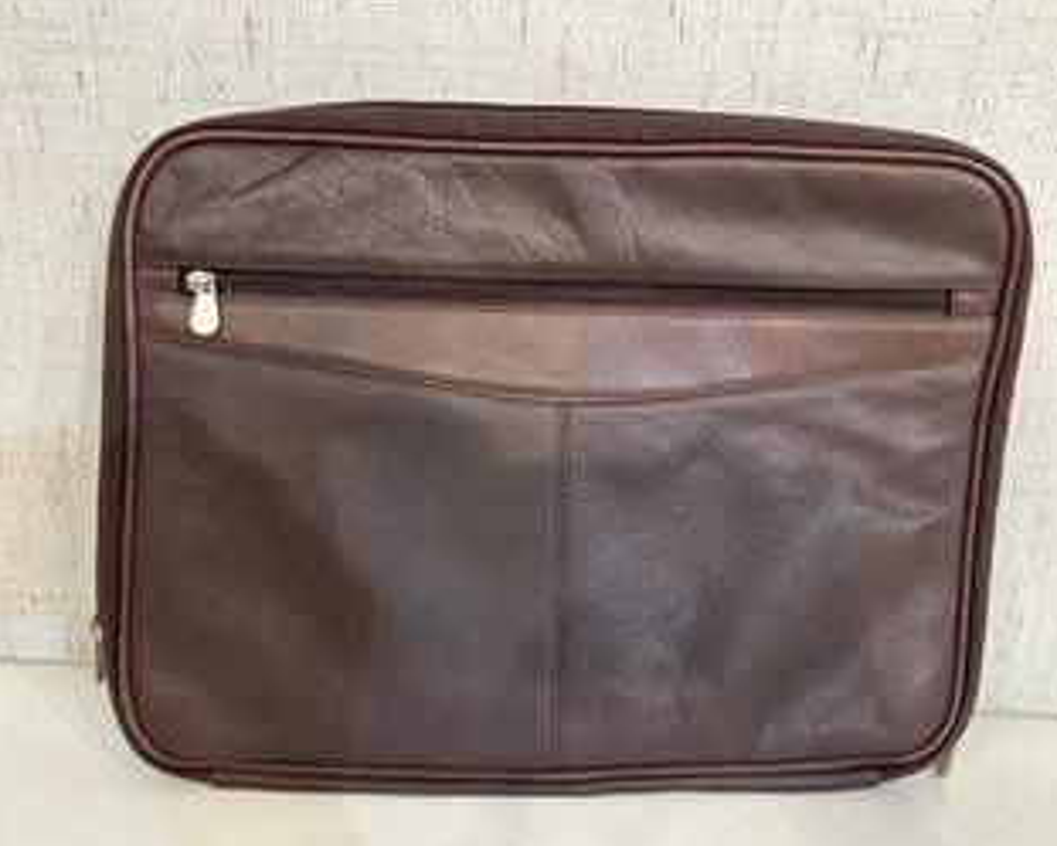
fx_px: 876
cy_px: 426
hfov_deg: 62.2
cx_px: 518
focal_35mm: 28
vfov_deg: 51.6
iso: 100
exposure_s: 1/60
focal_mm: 5.7
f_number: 1.5
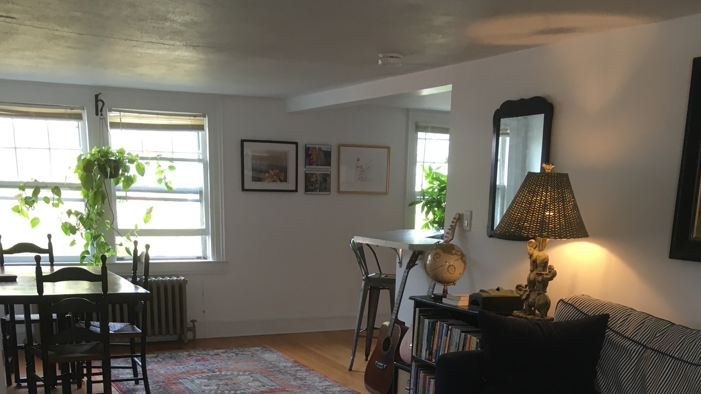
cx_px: 345
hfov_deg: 47.4
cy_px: 414
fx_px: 799
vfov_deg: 26.0
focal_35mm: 43
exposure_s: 1/30
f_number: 2.2
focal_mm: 4.15
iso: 50
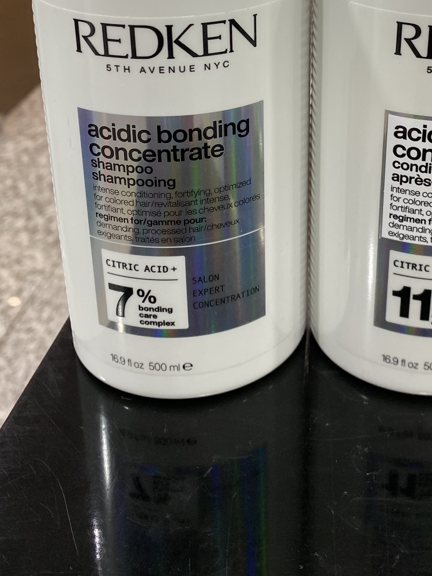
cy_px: 61
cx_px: 277
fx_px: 832
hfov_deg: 29.0
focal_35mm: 50
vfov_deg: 35.9
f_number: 1.8
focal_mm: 4.25
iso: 100
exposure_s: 1/100
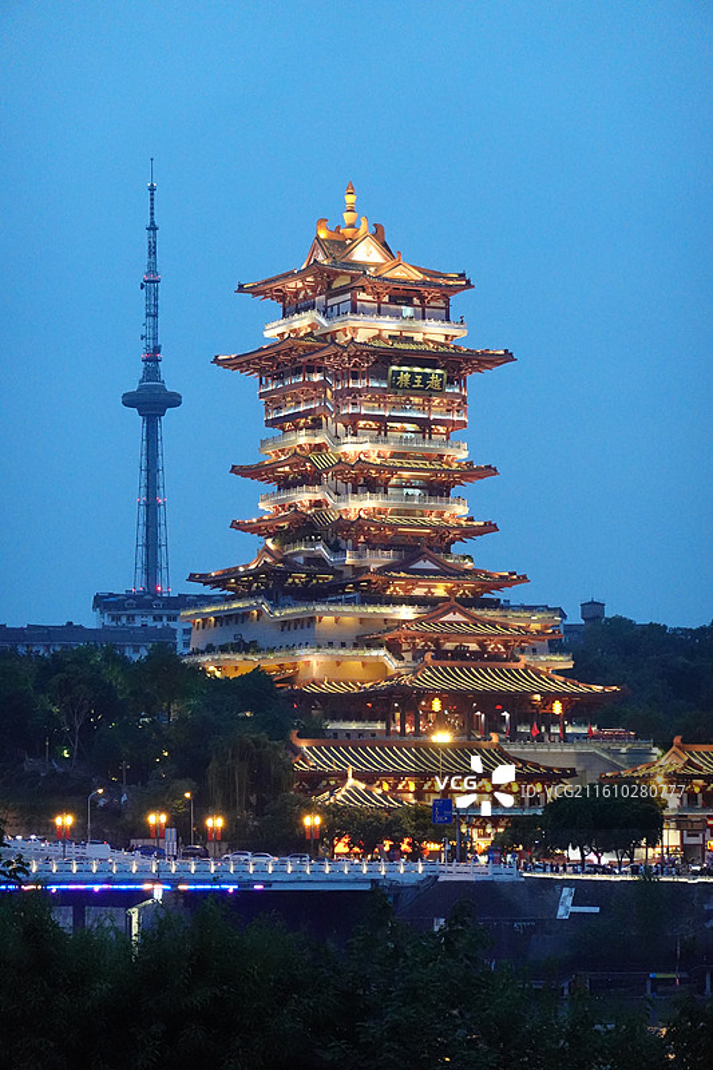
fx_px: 3418
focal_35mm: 115
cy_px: 535
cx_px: 356
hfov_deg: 11.9
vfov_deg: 17.8
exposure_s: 1/60
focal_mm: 41.93
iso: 3200
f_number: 4.5
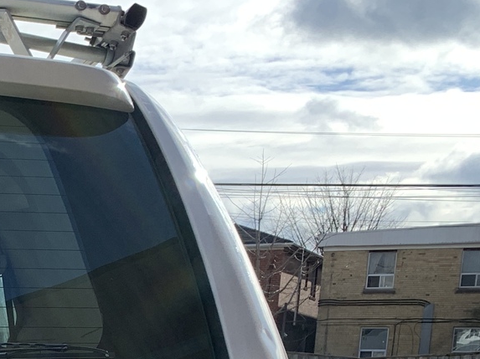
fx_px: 1289
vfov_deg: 14.6
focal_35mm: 93
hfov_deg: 17.7
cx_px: -343
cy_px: 561
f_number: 1.8
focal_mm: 4.25
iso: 25
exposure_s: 1/1220
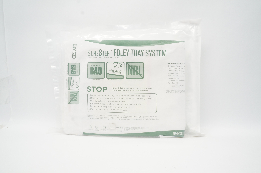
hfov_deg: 67.4
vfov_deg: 47.8
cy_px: 86
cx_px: 130
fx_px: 196
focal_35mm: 27
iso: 800
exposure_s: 1/20
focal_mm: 18
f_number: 11
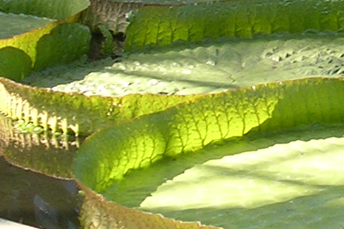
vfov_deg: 4.9
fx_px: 2665
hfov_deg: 7.3
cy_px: 14
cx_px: 421
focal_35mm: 279
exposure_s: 1/110
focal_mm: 10.2
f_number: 3.6
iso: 100
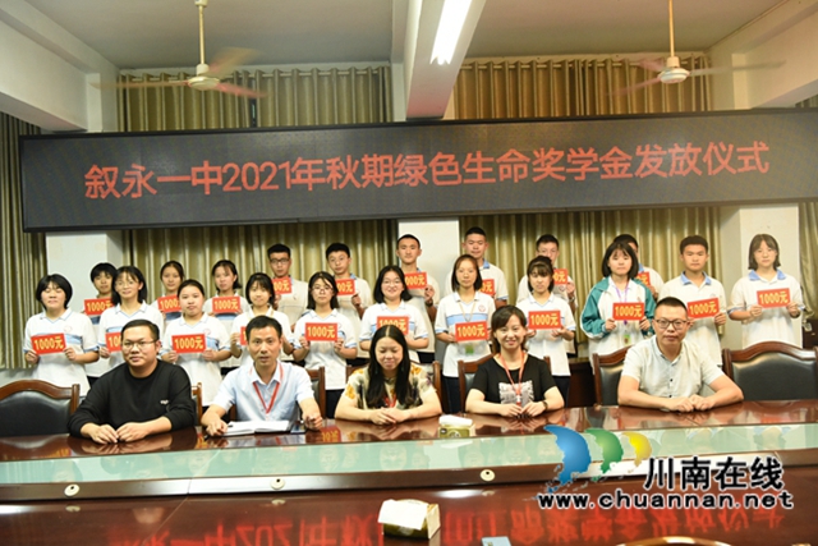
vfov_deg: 38.9
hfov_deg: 55.8
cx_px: 409
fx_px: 773
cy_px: 273
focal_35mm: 34
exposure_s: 1/100
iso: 4000
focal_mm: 34
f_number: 5
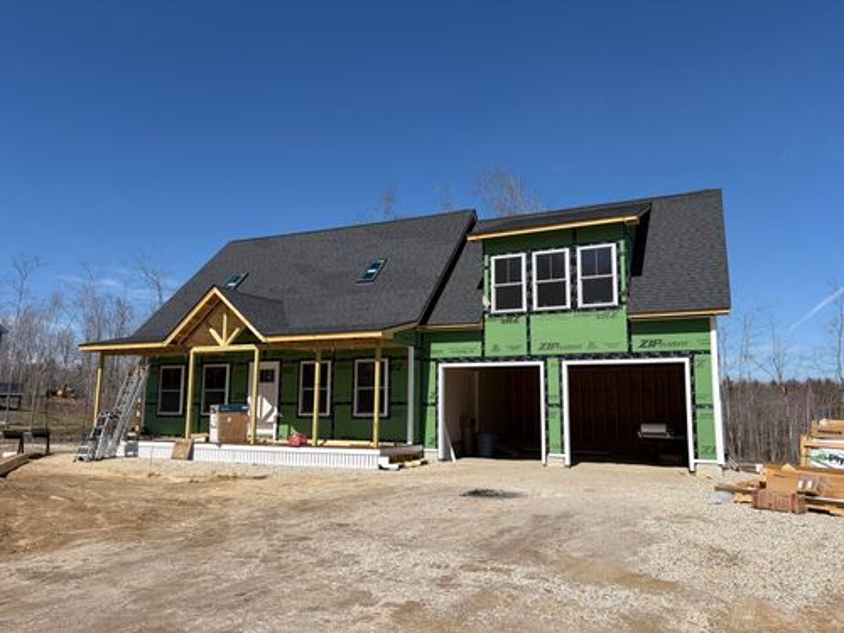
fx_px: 634
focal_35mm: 26
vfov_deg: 53.1
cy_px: 316
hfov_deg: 67.3
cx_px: 422
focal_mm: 5.96
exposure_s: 1/4950
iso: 50
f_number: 1.6
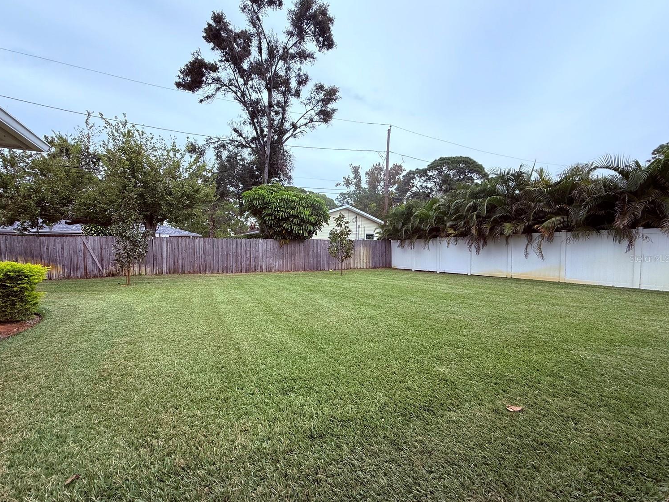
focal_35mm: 15
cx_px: 313
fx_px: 290
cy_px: 258
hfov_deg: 98.0
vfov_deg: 81.7
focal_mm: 2.22
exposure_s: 1/760
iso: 64
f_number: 2.2
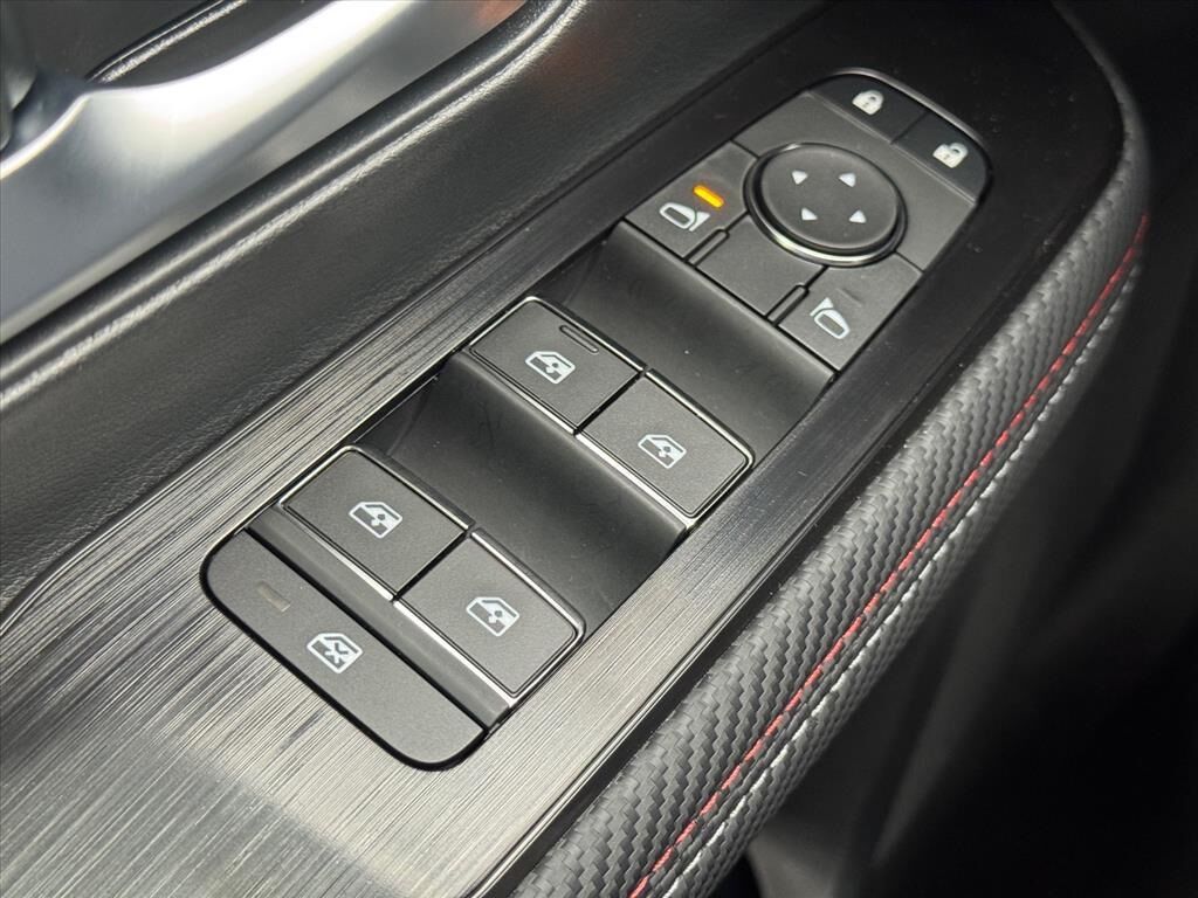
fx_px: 1661
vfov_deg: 30.3
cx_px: 599
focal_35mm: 48
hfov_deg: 39.7
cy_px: 449
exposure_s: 1/33
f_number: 1.78
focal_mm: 6.76
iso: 320
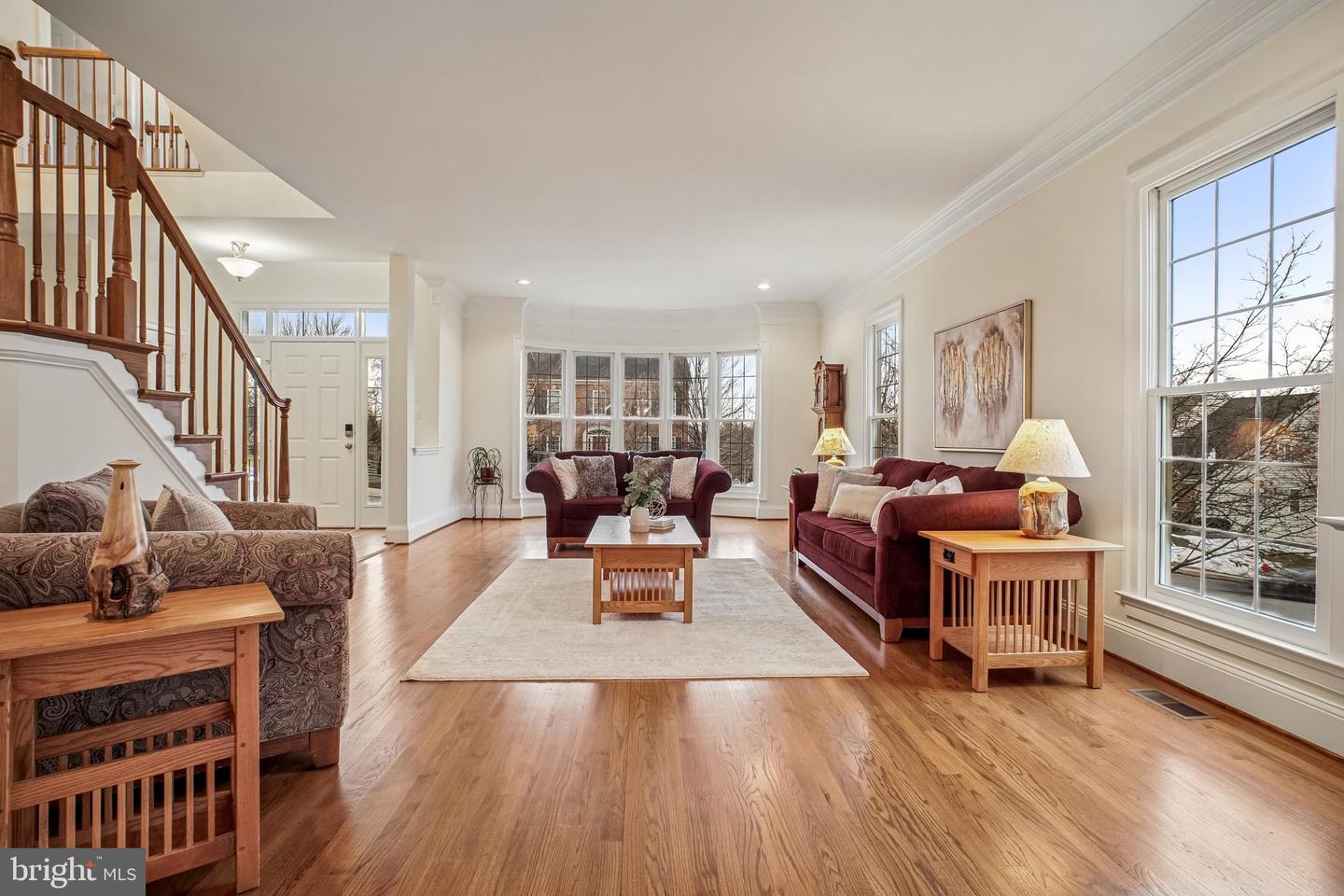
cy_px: 448
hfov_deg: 95.0
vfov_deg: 72.1
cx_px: 672
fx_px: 616
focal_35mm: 16
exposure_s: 1/15
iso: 500
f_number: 8
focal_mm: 11
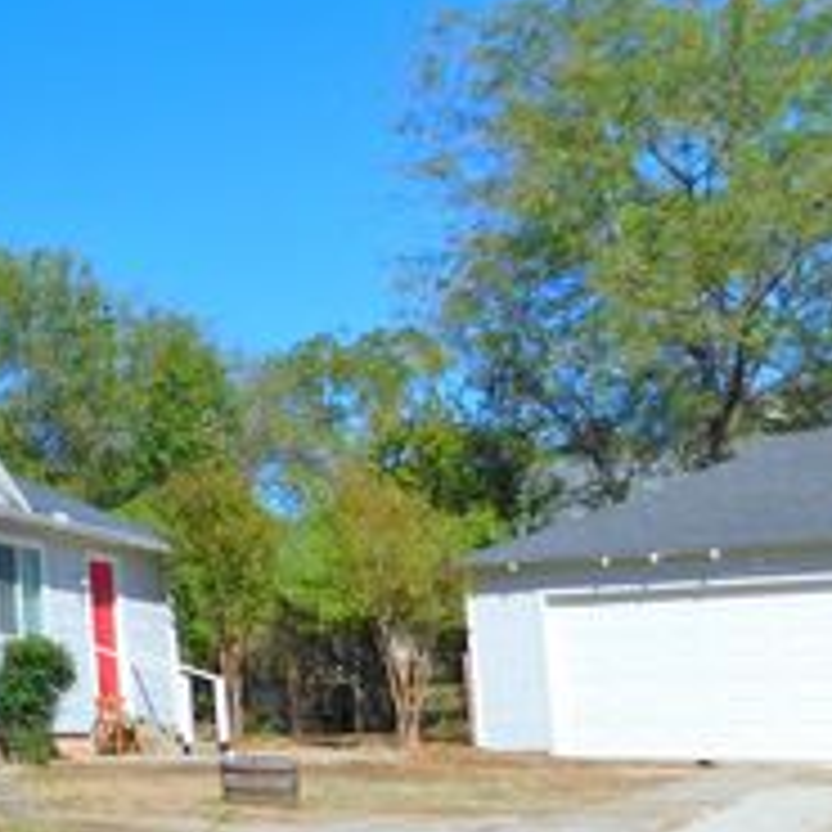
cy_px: 456
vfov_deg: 31.1
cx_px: -234
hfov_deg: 26.6
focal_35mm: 55
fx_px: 1496
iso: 125
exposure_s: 1/500
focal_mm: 4
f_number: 6
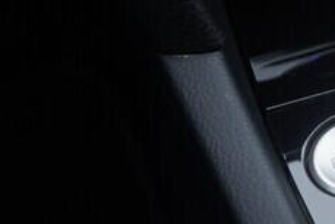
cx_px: 740
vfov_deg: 8.5
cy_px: 173
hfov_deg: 11.2
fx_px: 1499
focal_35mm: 161
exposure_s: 1/40
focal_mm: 24
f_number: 2.8
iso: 125
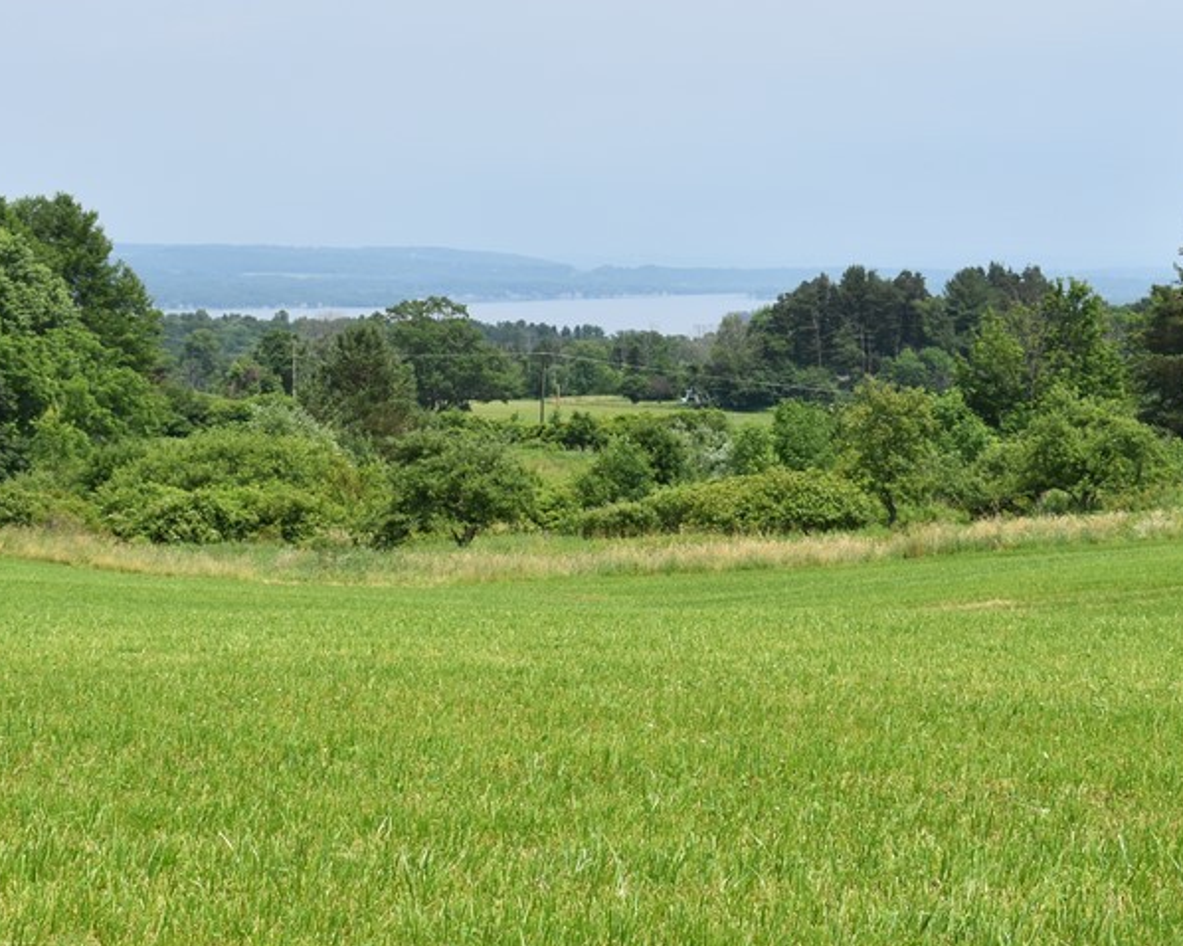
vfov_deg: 16.7
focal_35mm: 92
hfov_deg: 20.8
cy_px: 288
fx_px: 3220
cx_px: 699
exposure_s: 1/400
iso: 200
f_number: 10
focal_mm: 36
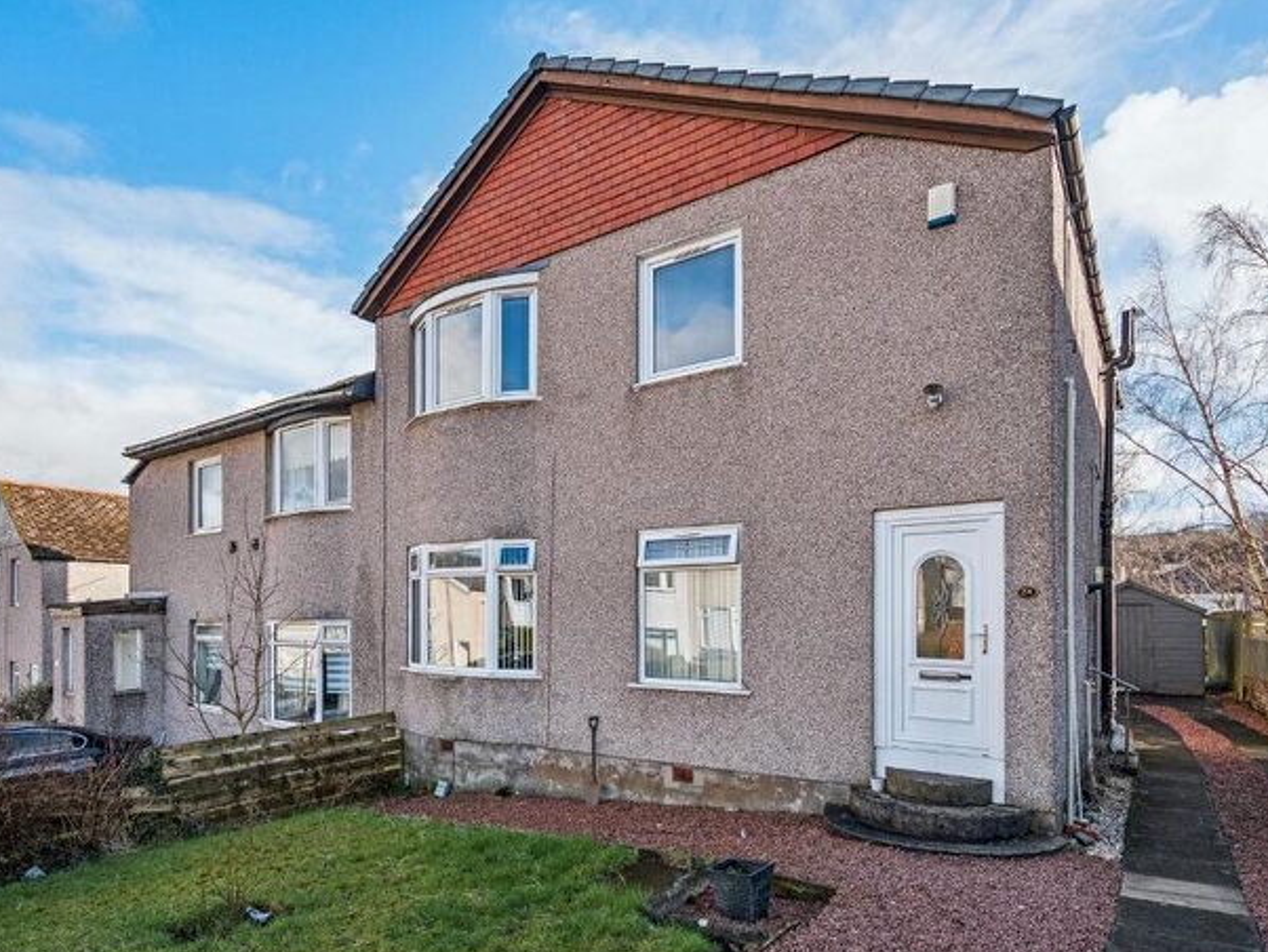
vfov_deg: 68.7
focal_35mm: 19
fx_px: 696
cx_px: 554
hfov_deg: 84.2
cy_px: 490
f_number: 4
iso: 800
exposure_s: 1/4000
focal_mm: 17
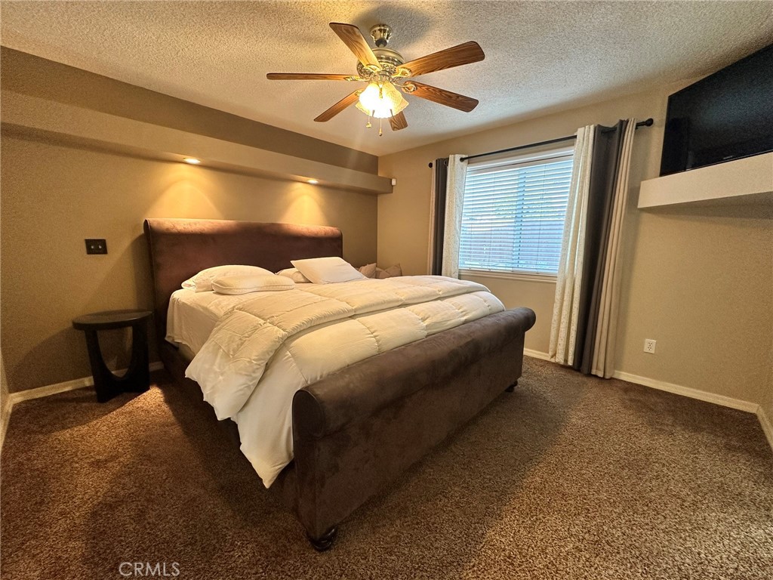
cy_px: 290
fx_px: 313
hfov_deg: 102.1
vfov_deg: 85.7
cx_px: 386
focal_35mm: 14
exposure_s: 1/60
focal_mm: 2.22
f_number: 2.2
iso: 250
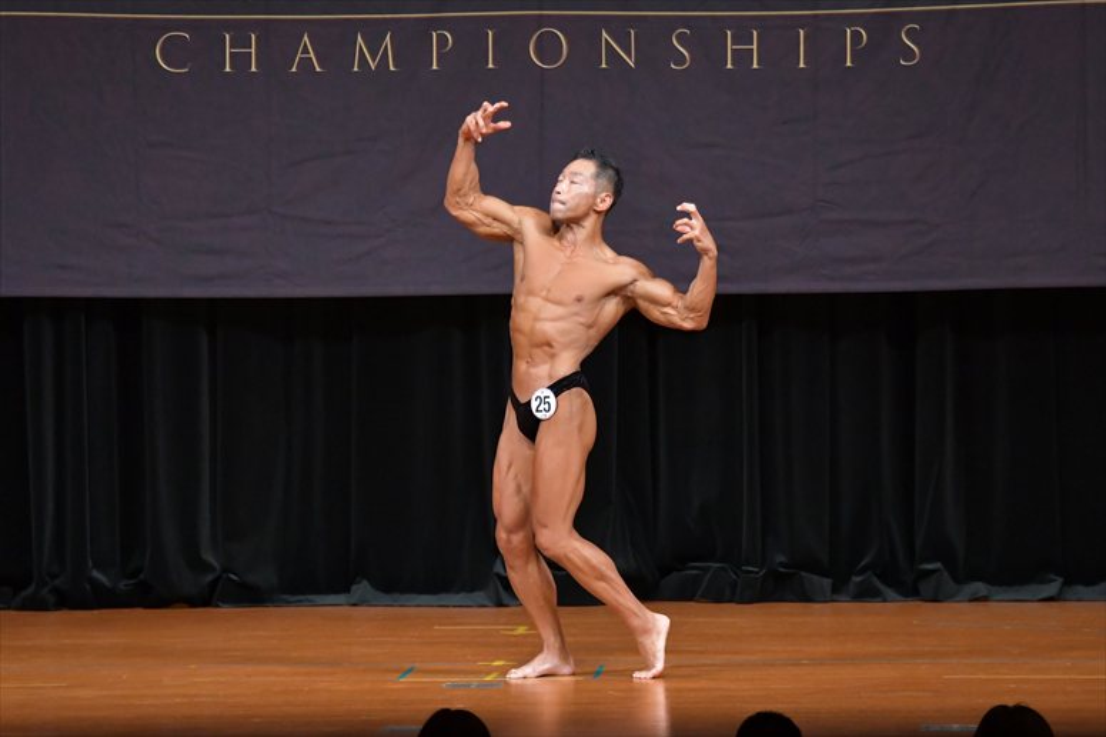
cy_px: 368
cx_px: 553
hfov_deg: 8.6
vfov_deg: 5.7
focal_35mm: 240
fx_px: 7370
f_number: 5.6
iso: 5000
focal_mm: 160
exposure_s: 1/400
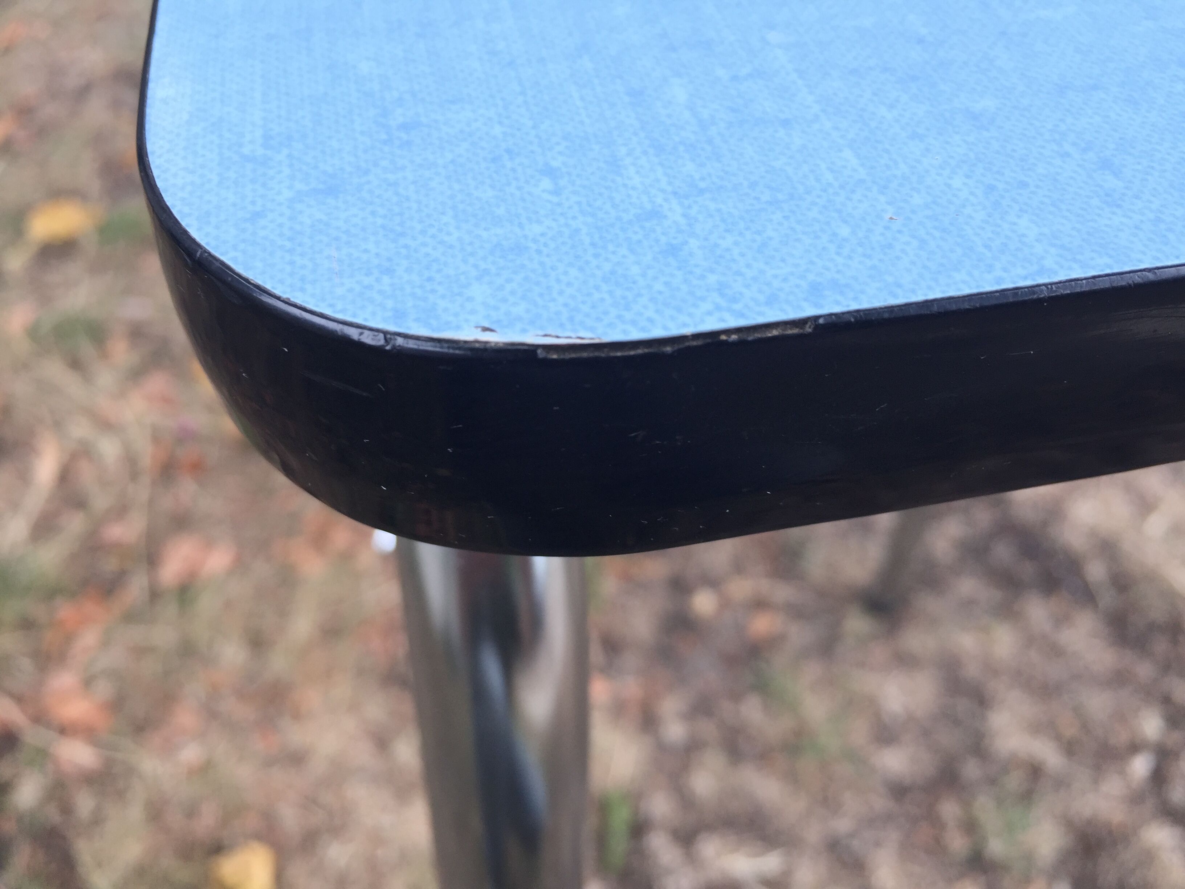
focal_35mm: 29
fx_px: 993
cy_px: 444
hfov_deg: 61.7
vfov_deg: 48.2
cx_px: 592
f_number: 2.2
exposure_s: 1/101
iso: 32
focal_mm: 4.15
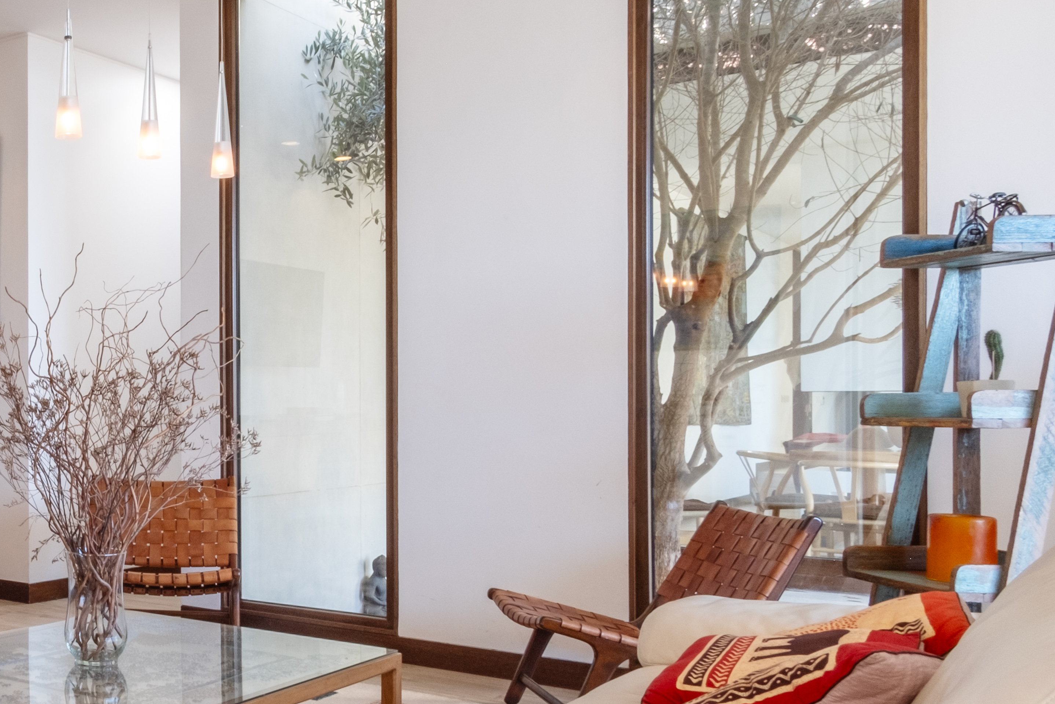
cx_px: 164
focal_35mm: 39
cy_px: 477
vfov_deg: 33.9
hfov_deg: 46.1
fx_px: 1143
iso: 200
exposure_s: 1/2
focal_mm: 12
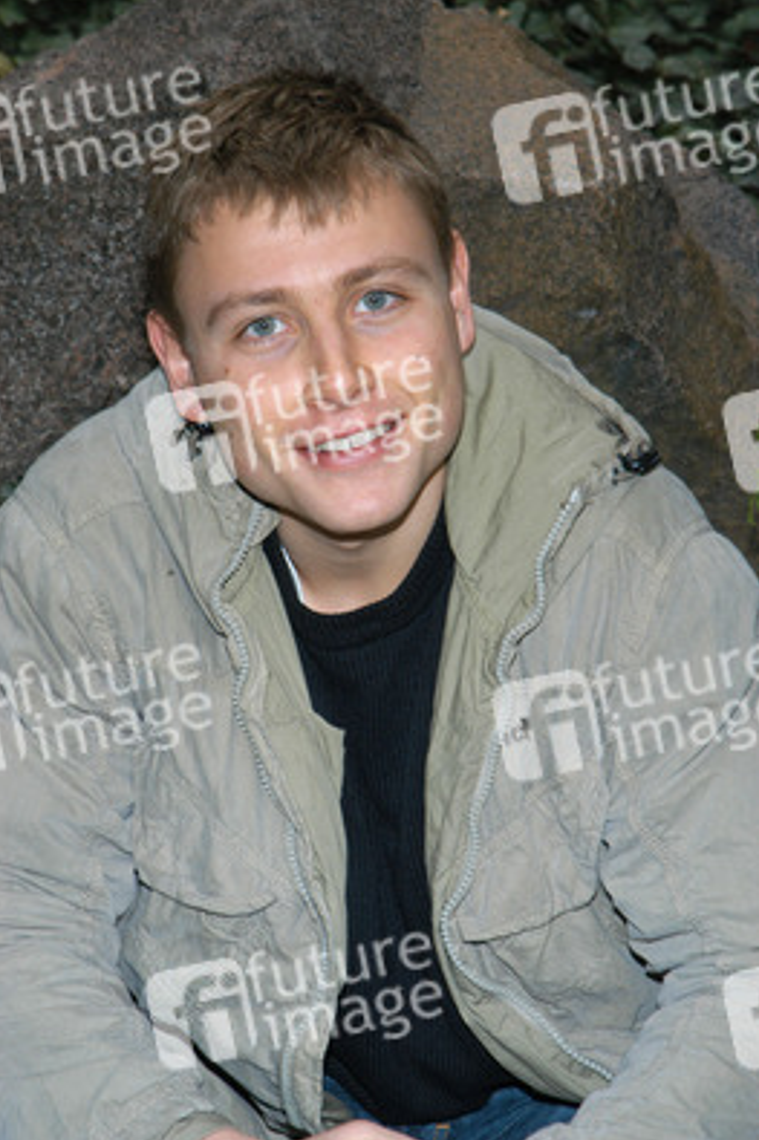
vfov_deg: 12.9
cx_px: 378
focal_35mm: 160
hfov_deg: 8.6
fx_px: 5048
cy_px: 569
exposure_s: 1/60
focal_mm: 105
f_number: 11
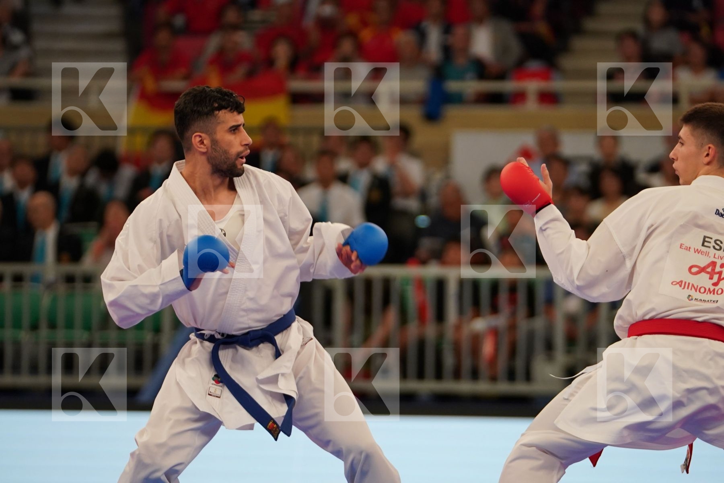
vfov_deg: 5.9
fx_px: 4665
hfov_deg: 8.9
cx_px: 362
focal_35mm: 232
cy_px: 242
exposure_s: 1/1000
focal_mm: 155
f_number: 2.8
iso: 1600
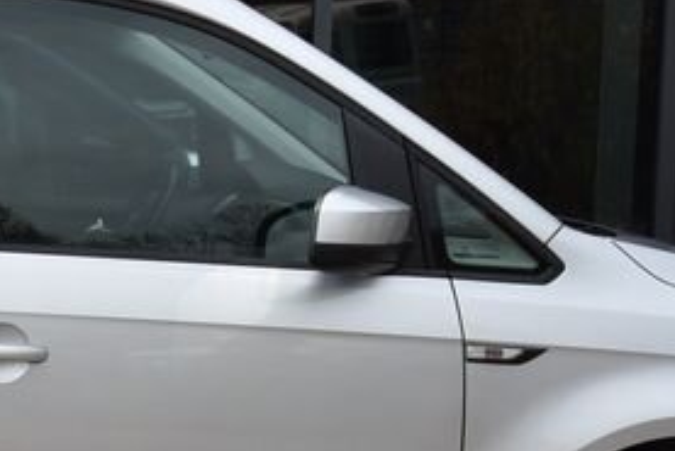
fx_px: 2082
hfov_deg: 17.4
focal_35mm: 111
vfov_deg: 12.3
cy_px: 314
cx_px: -163
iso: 500
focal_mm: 30
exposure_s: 1/400
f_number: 10
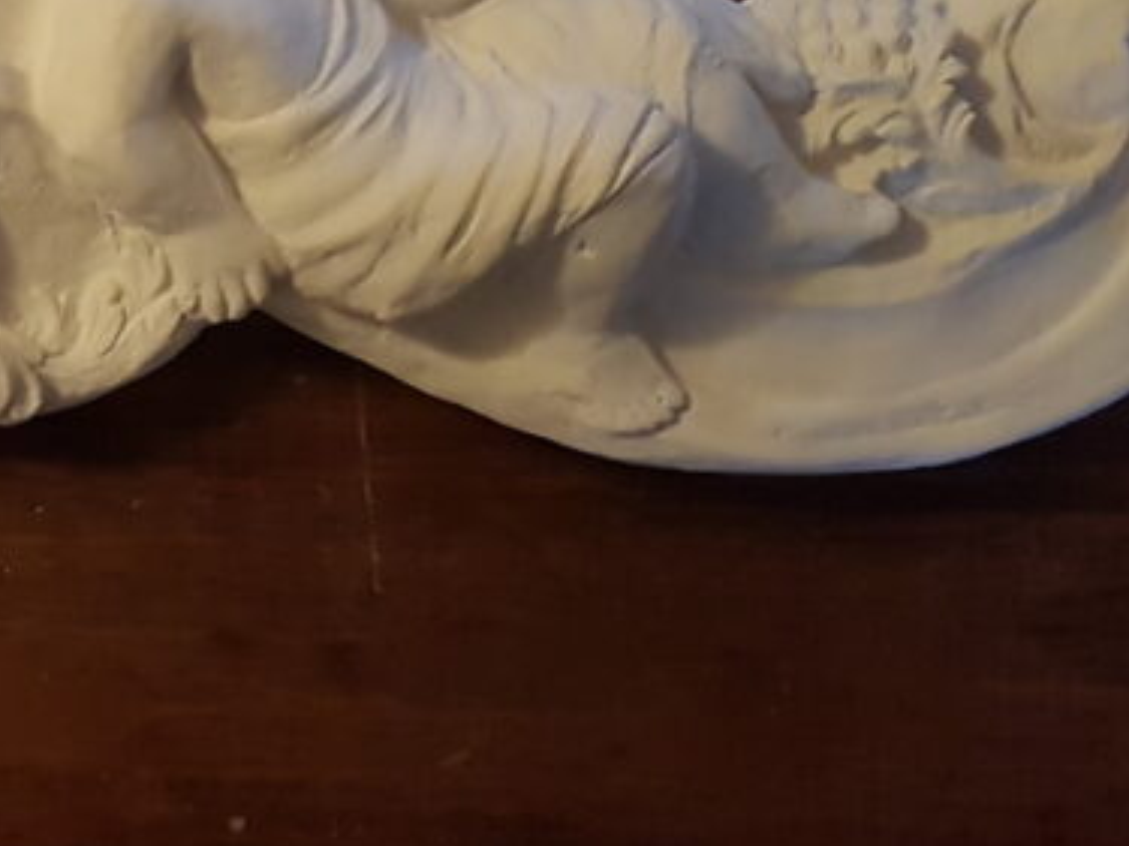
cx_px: -217
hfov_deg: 24.8
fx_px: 2315
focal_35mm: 71
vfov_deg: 20.4
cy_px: 114
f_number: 1.7
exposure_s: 1/10
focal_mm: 4.2
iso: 250
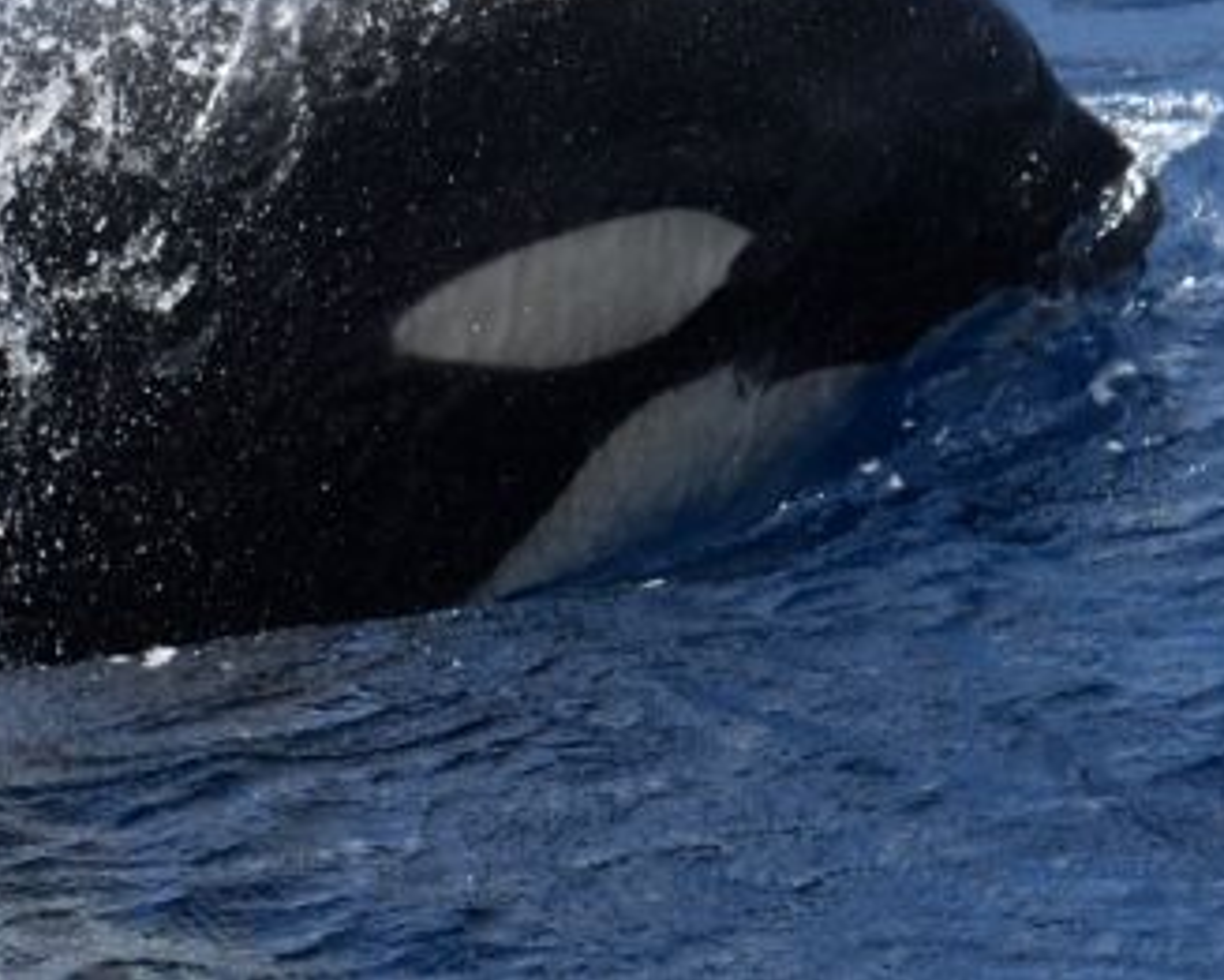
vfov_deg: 2.6
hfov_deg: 3.2
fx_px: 21603
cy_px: -13
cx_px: -105
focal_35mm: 596
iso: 900
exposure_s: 1/8000
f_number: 5.6
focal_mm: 260
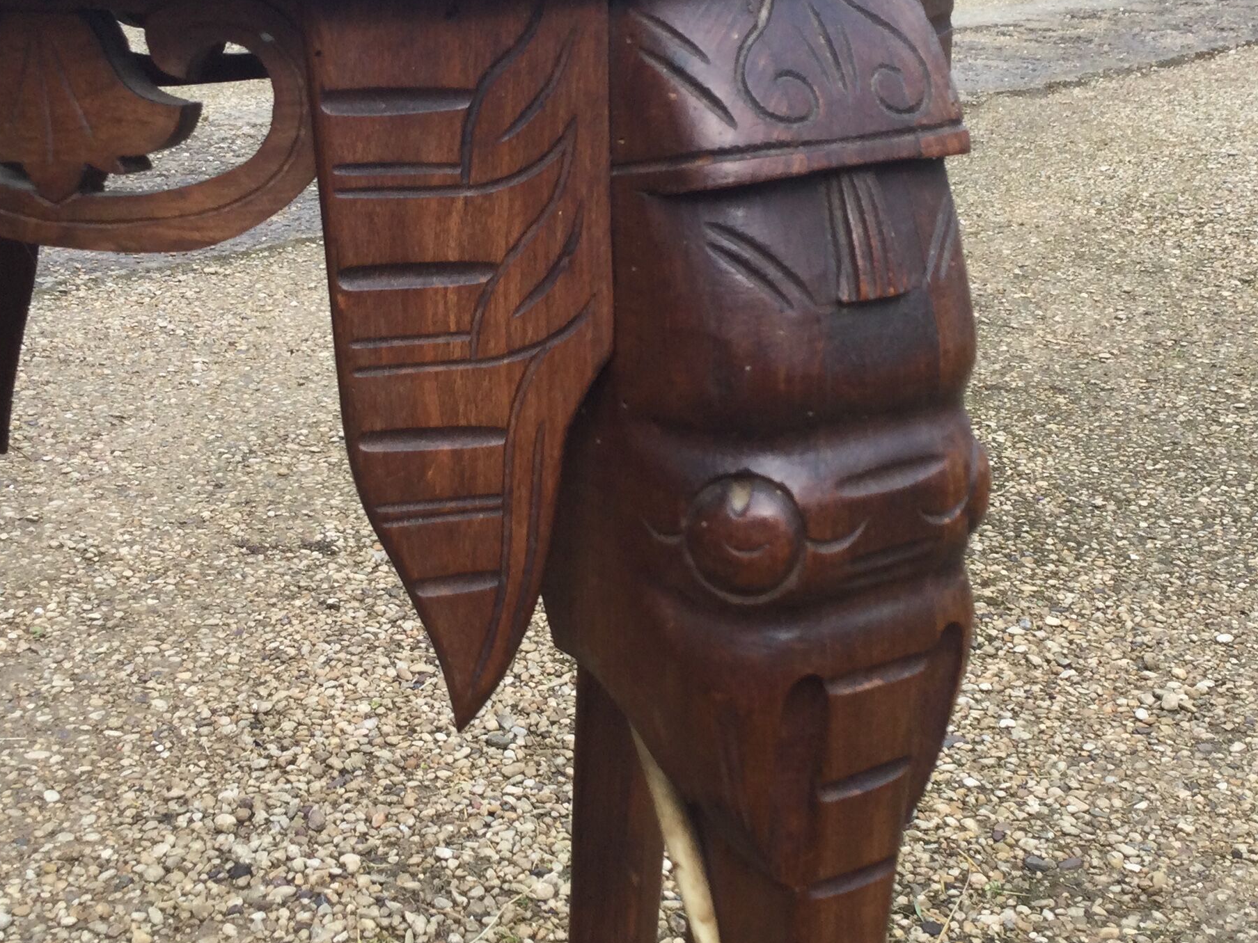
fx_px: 2035
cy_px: 454
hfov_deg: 34.4
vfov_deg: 26.1
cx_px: 636
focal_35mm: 56
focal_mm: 3.3
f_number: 2.4
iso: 25
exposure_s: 1/327
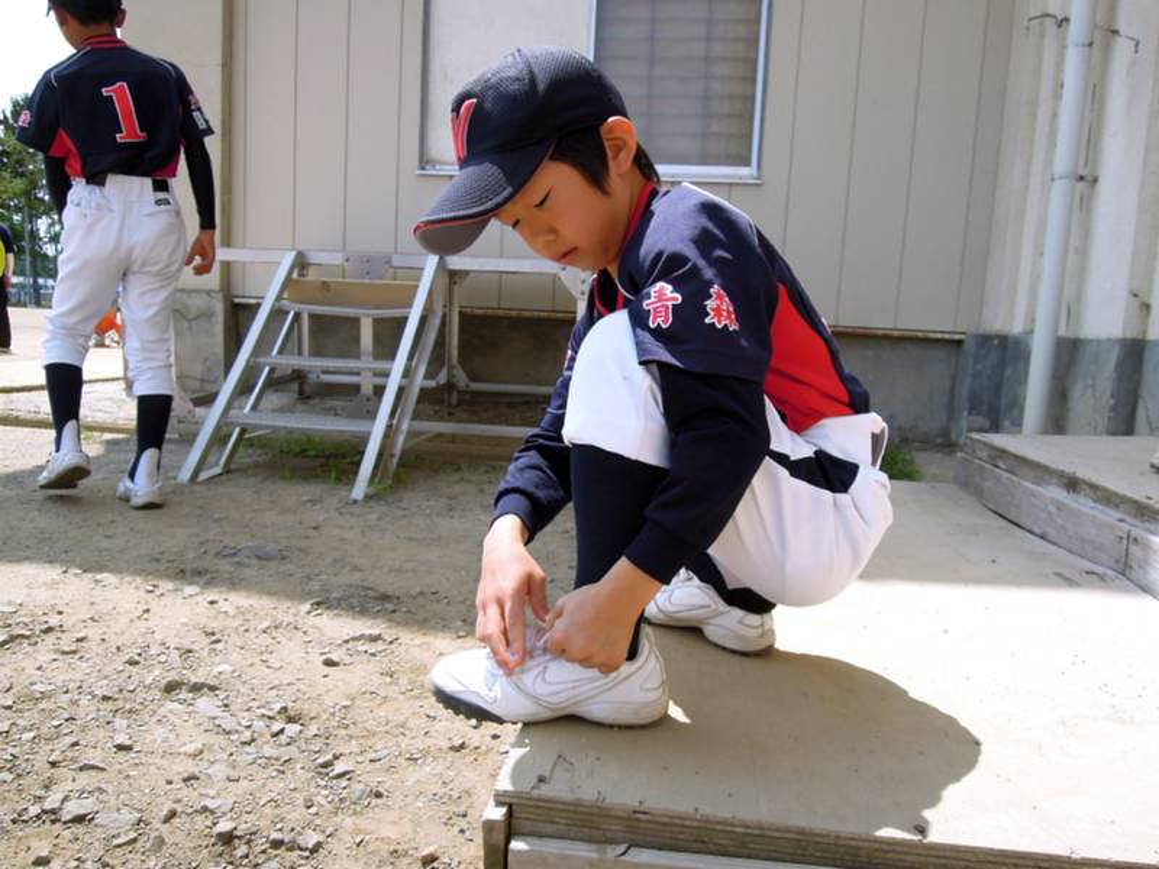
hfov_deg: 71.6
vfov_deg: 56.8
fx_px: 804
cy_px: 434
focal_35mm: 24
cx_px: 580
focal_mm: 4.3
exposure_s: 1/1250
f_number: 3.2
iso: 160
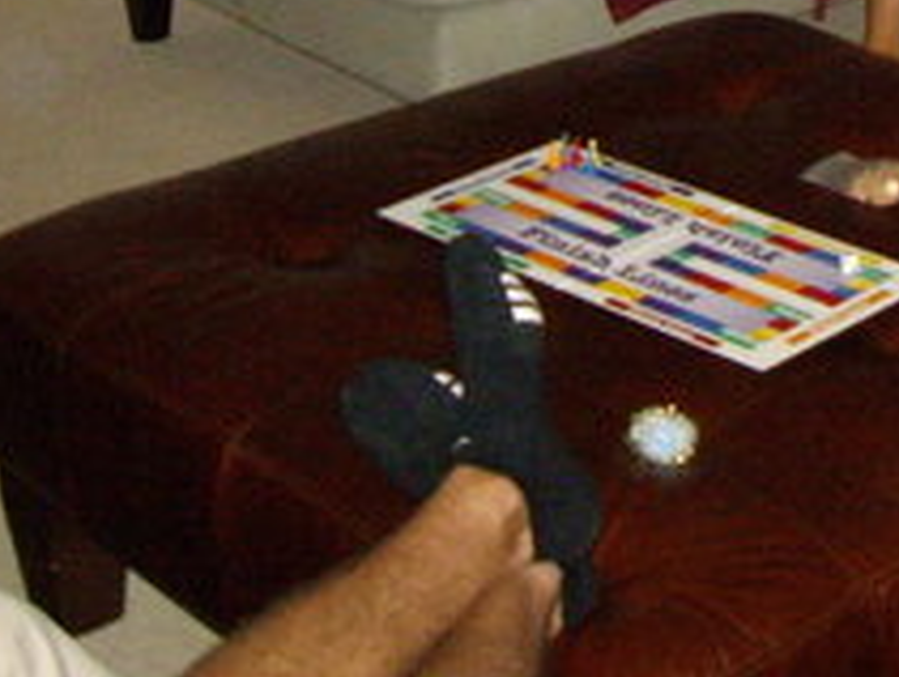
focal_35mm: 115
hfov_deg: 16.4
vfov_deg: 12.4
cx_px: 1069
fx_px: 2992
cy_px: -273
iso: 400
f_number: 2.7
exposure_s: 1/40
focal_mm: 6.2
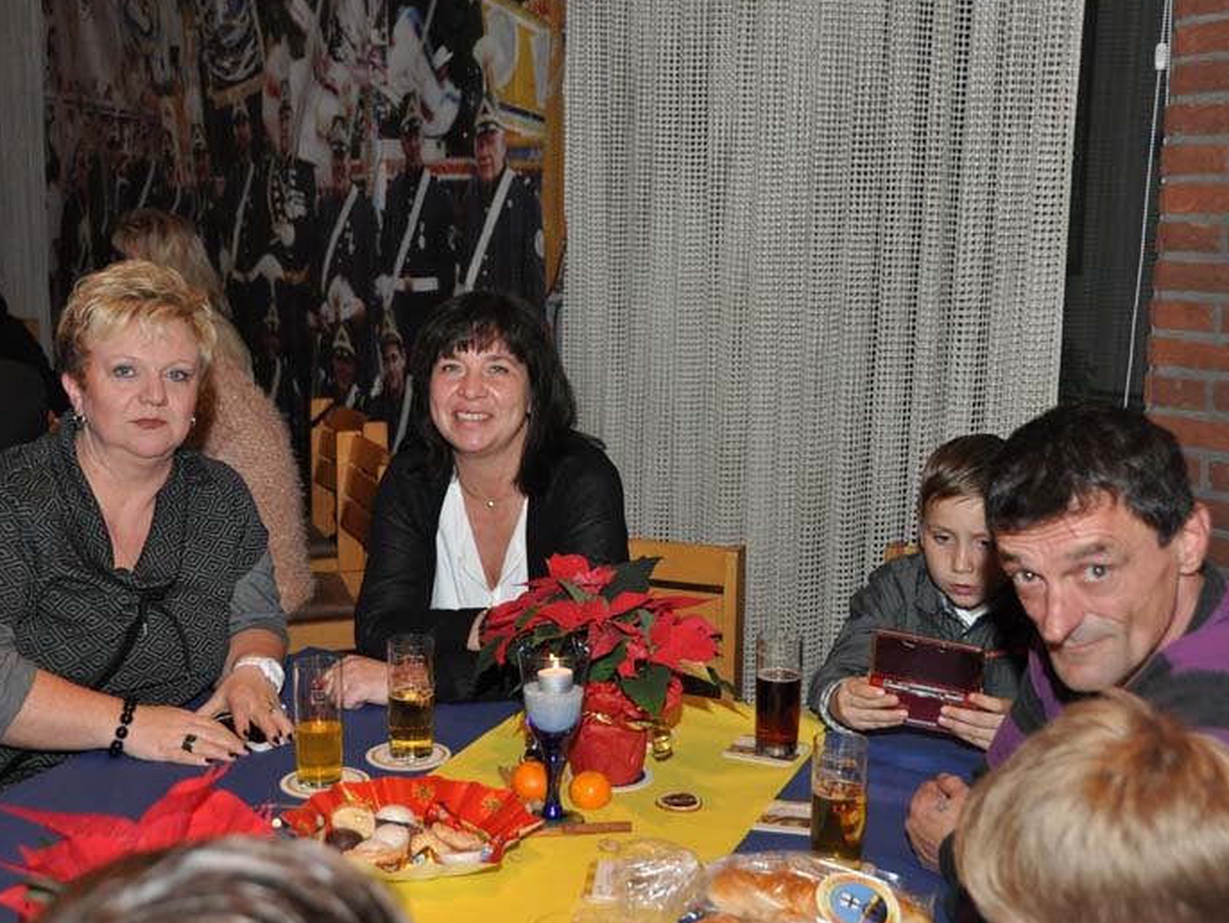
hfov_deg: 40.4
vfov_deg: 30.9
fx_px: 1669
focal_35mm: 47
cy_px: 456
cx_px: 597
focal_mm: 28
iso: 800
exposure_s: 1/60
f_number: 4
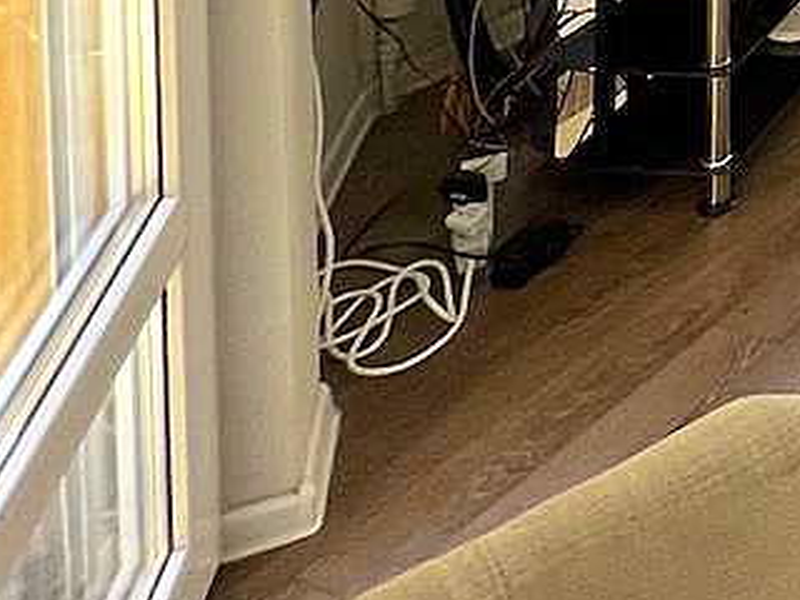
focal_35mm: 61
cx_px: 1602
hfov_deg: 19.0
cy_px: -619
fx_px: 1410
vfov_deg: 17.1
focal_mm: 1.57
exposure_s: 1/99
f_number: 1.8
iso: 100
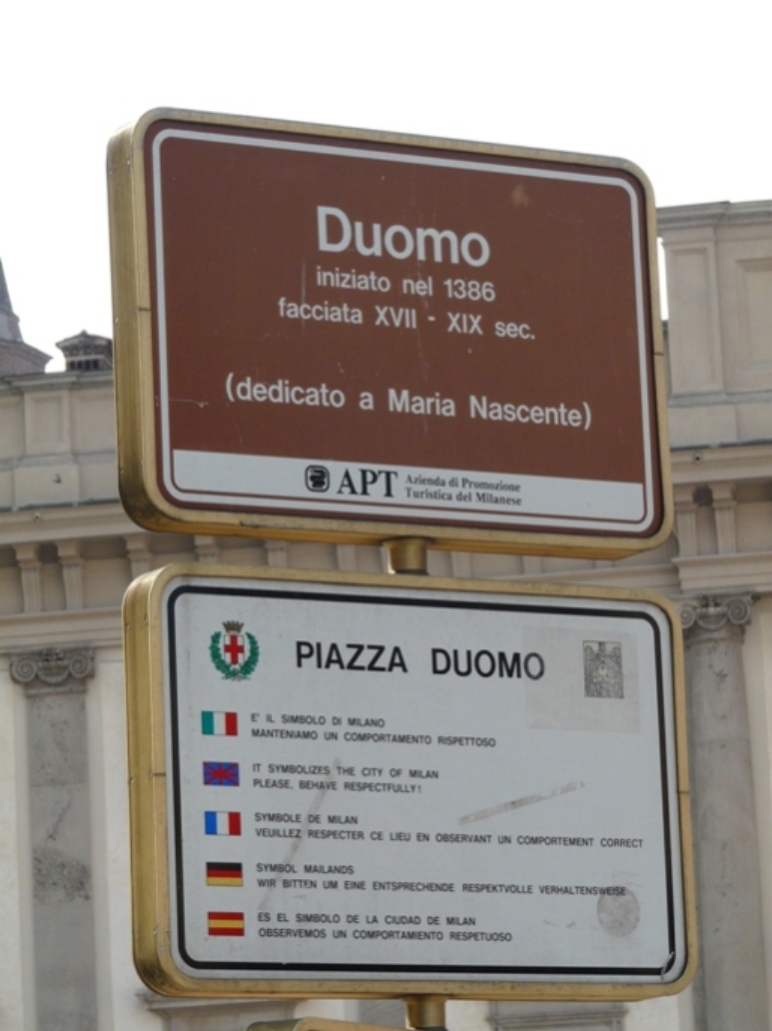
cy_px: 516
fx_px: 4880
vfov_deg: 12.1
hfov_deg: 9.0
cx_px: 386
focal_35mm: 164
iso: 100
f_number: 5
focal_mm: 27
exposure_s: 1/250
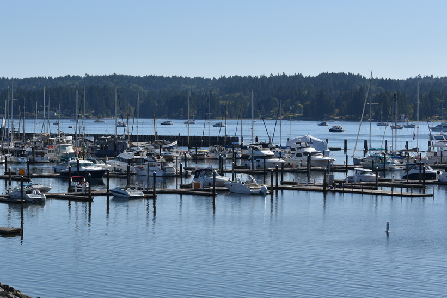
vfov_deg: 12.9
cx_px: 182
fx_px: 1317
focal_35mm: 106
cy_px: 184
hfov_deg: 19.3
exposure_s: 1/320
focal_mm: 68
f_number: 9
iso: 100
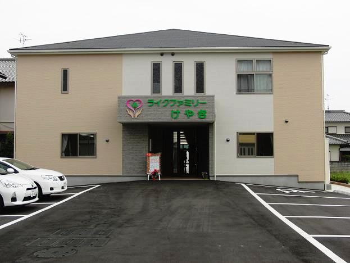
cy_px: 132
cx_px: 175
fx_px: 435
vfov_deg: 33.6
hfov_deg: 43.8
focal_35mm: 43
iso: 100
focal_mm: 7.54
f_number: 3.7
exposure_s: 1/640
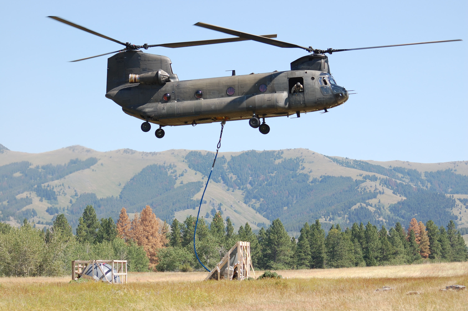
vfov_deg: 13.0
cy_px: 156
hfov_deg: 19.5
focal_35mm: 105
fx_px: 1364
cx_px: 234
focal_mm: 70
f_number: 6.3
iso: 200
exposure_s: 1/640
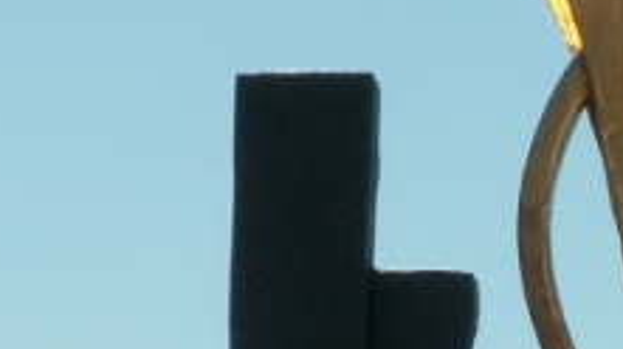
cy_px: 450
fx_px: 12184
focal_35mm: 738
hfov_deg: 2.9
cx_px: 767
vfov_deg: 1.6
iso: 50
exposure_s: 1/400
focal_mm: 23.84
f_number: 8
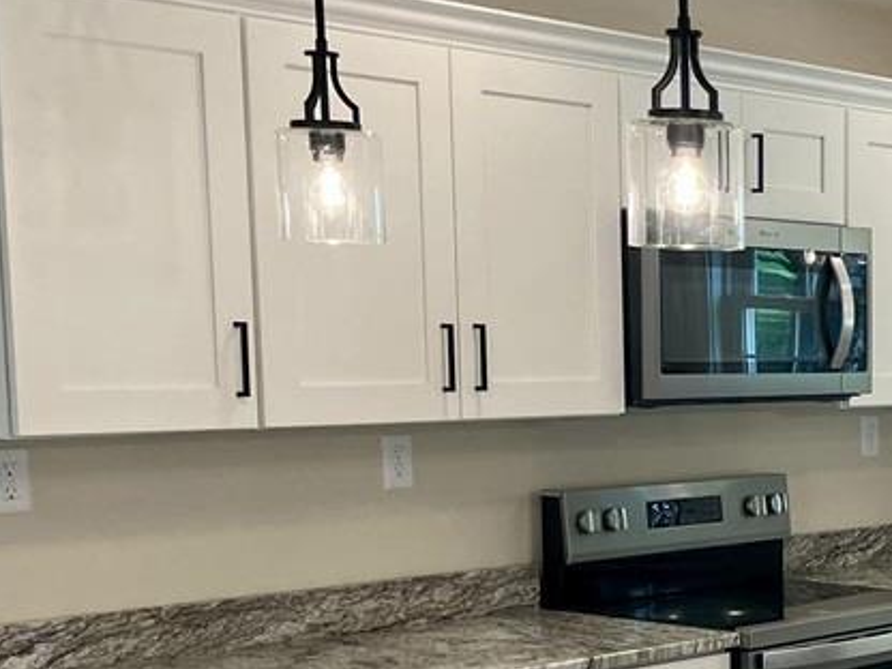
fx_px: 2061
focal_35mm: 80
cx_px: 1184
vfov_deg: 18.1
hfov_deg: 21.8
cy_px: 605
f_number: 1.6
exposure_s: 1/164
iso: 64
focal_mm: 5.1
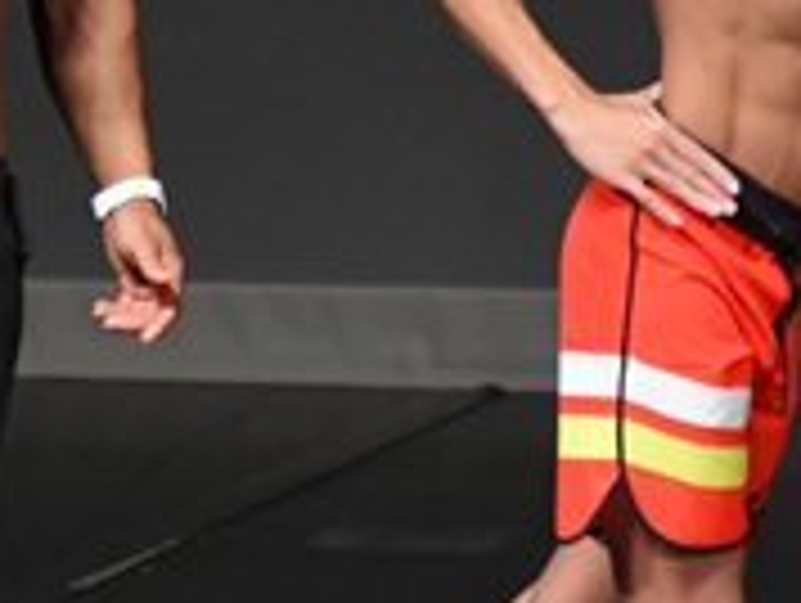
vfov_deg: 1.1
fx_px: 30470
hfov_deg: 1.5
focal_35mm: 1315
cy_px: 225
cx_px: -686
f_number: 5.6
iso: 4000
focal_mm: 210
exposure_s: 1/400
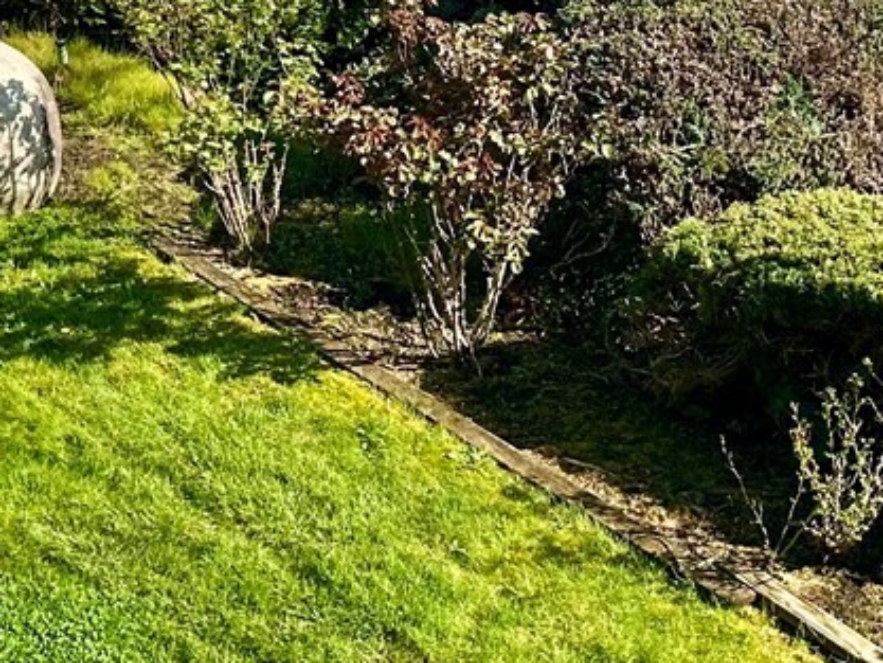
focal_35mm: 92
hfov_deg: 21.2
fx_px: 2347
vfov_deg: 15.7
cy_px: -23
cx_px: 584
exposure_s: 1/3058
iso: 80
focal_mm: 6.86
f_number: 1.78
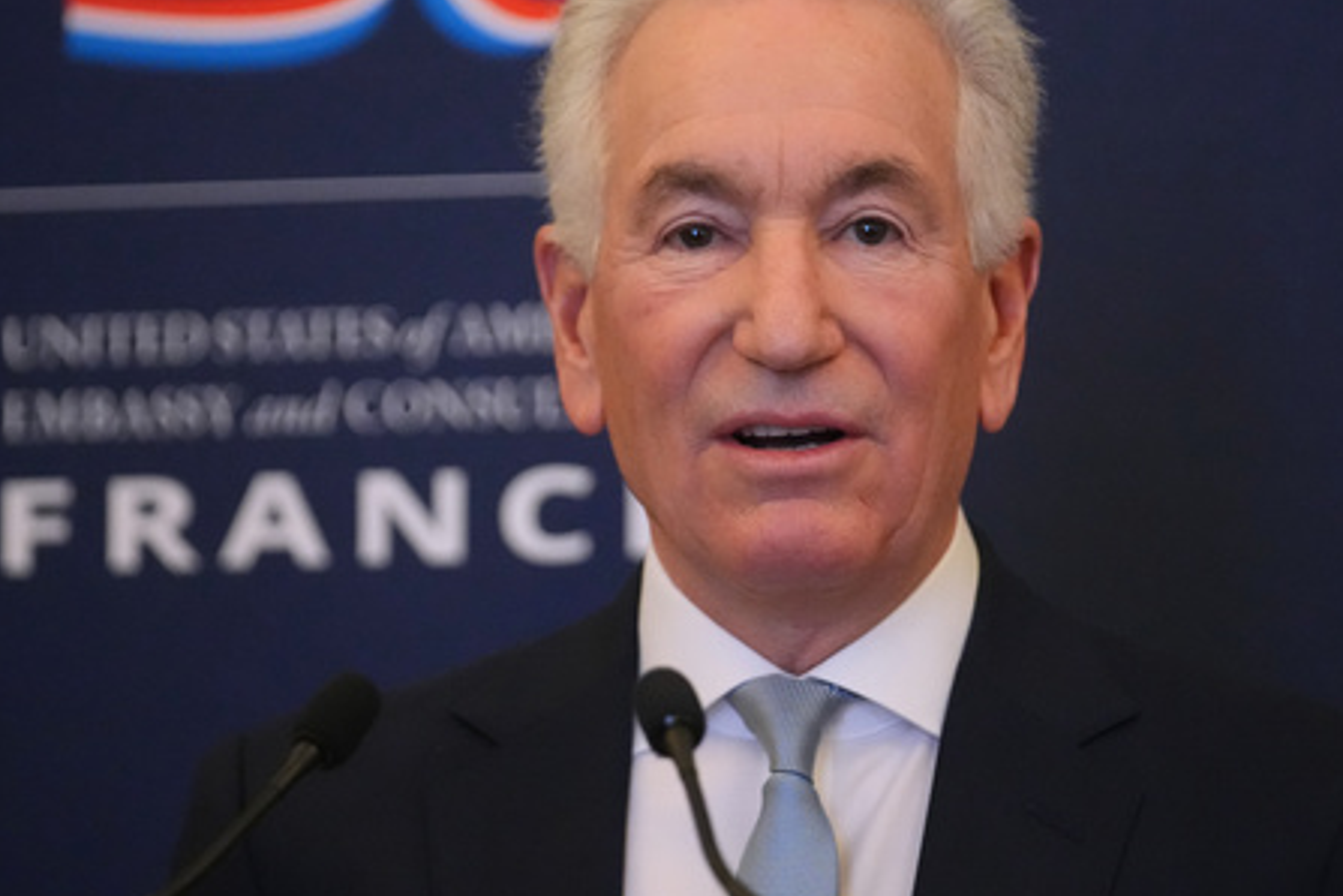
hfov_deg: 7.0
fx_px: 10930
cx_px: 757
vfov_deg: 4.7
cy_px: 416
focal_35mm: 293
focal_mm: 171
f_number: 2.8
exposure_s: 1/160
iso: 8000
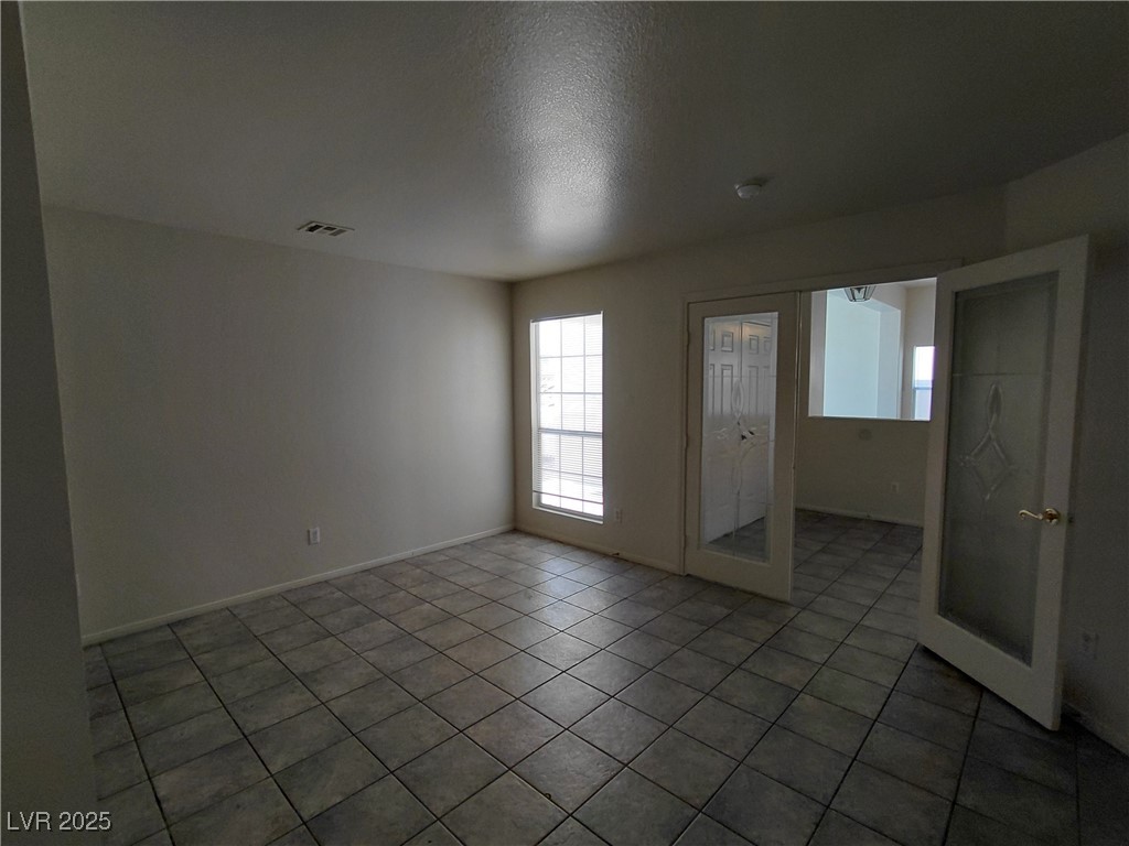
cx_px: 564
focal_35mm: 16
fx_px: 522
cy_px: 423
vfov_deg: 78.1
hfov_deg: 94.5
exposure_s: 1/60
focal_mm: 1.64
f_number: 2.2
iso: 50
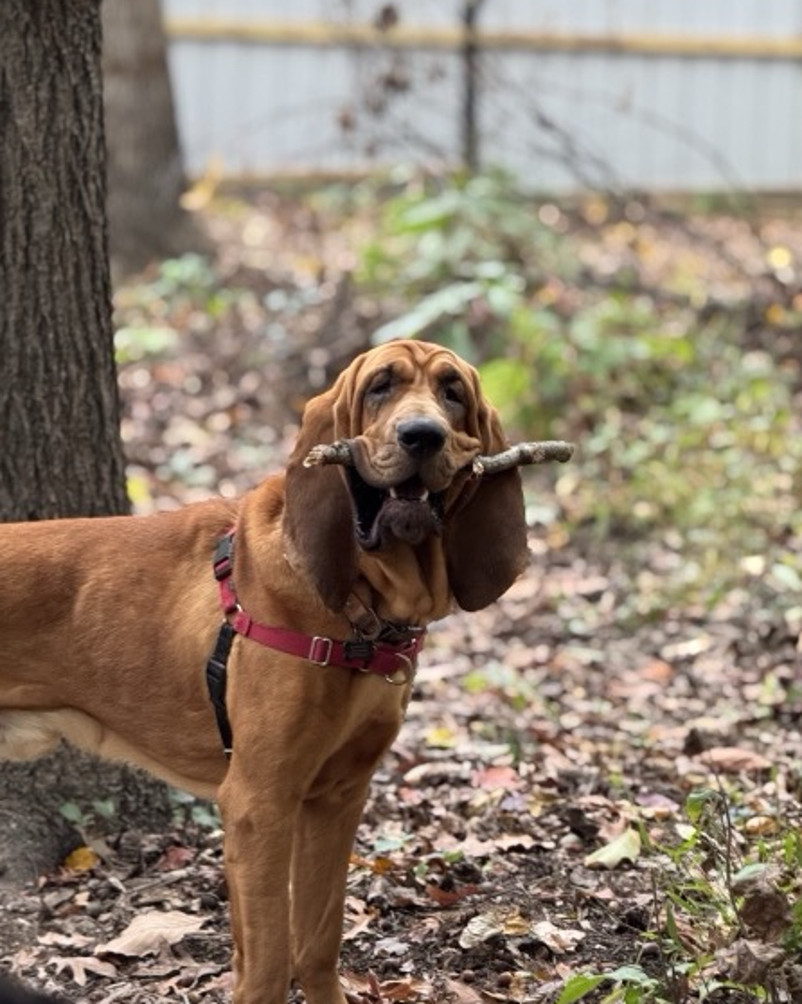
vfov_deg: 15.3
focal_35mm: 126
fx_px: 3740
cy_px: 516
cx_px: 399
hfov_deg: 12.2
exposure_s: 1/60
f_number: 2.8
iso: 320
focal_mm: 15.66
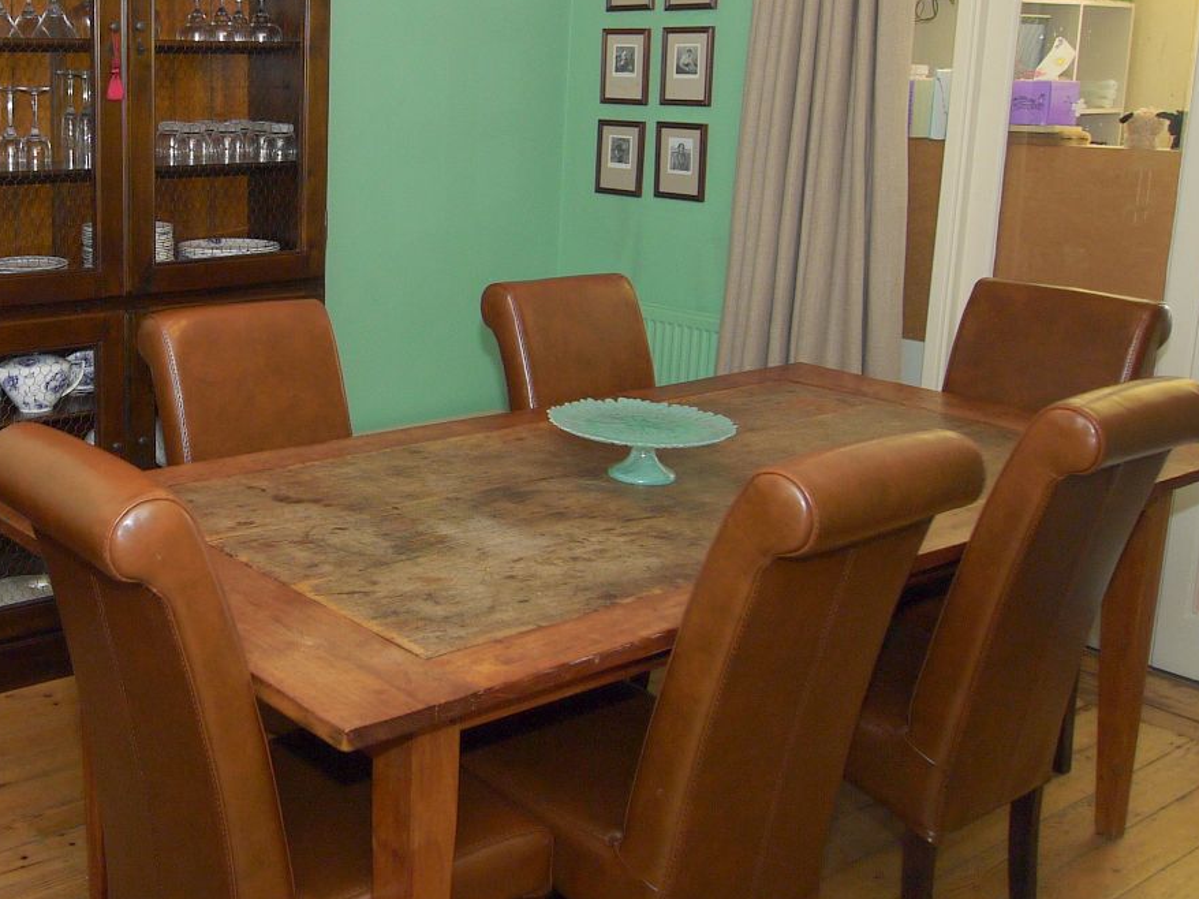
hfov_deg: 42.6
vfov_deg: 34.1
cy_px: 321
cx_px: 228
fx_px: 1454
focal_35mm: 42
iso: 100
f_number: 4
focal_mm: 9
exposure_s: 1/60
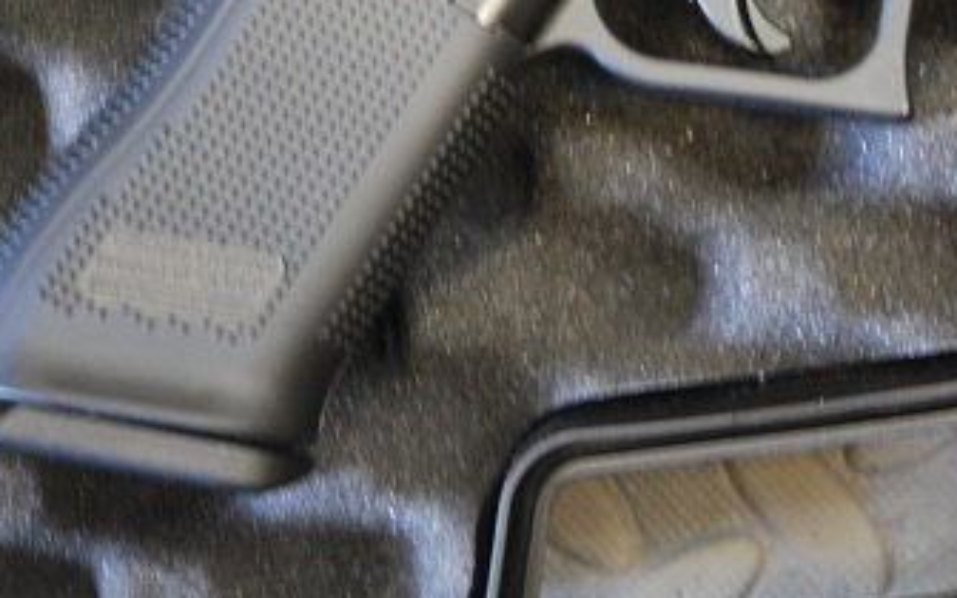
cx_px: 652
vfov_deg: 9.2
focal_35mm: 142
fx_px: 3704
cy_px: 41
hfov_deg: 14.7
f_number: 4.5
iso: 1600
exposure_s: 1/25
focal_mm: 52
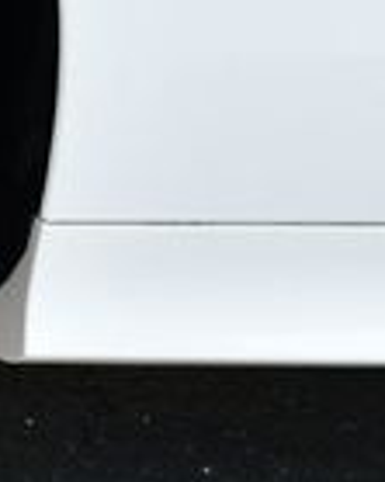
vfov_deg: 12.2
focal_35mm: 156
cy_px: -10
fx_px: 2224
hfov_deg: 8.6
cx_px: -669
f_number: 5.6
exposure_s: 1/250
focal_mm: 18
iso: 400
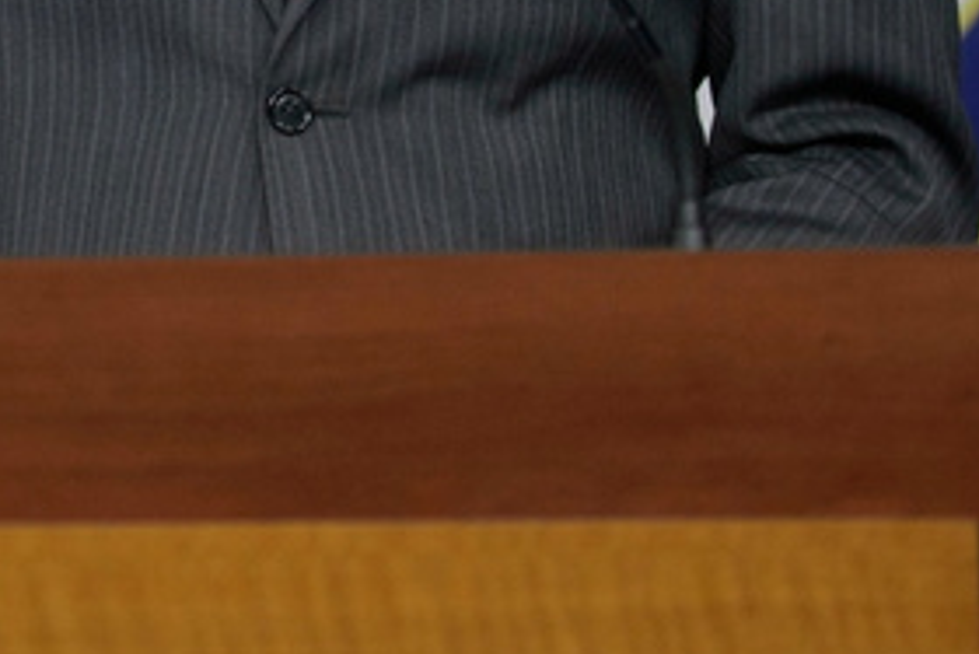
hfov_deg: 7.8
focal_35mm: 256
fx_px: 6965
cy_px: -453
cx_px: -713
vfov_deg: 5.3
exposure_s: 1/250
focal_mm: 70
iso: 1600
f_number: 3.2
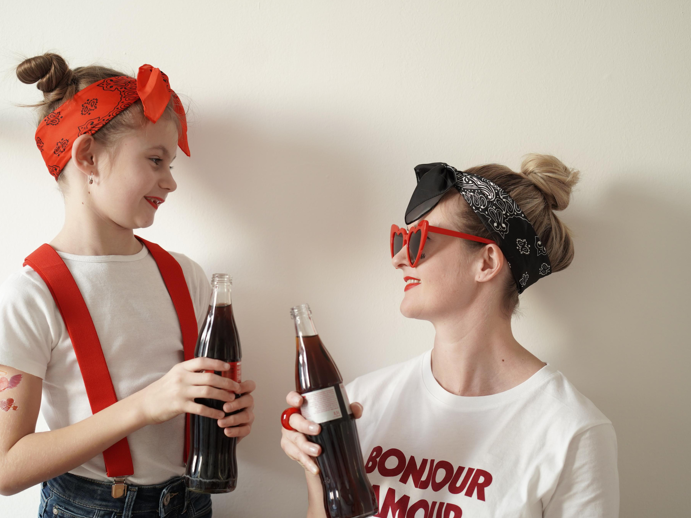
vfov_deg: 15.9
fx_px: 1856
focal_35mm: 93
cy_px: 257
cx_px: 334
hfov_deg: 21.1
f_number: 2.5
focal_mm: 85
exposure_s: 1/200
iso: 640
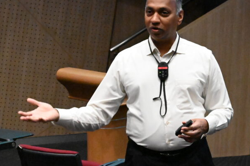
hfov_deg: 17.2
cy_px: 100
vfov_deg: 11.5
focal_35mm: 119
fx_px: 826
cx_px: 148
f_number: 14
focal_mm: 70
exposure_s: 1/160
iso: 51200
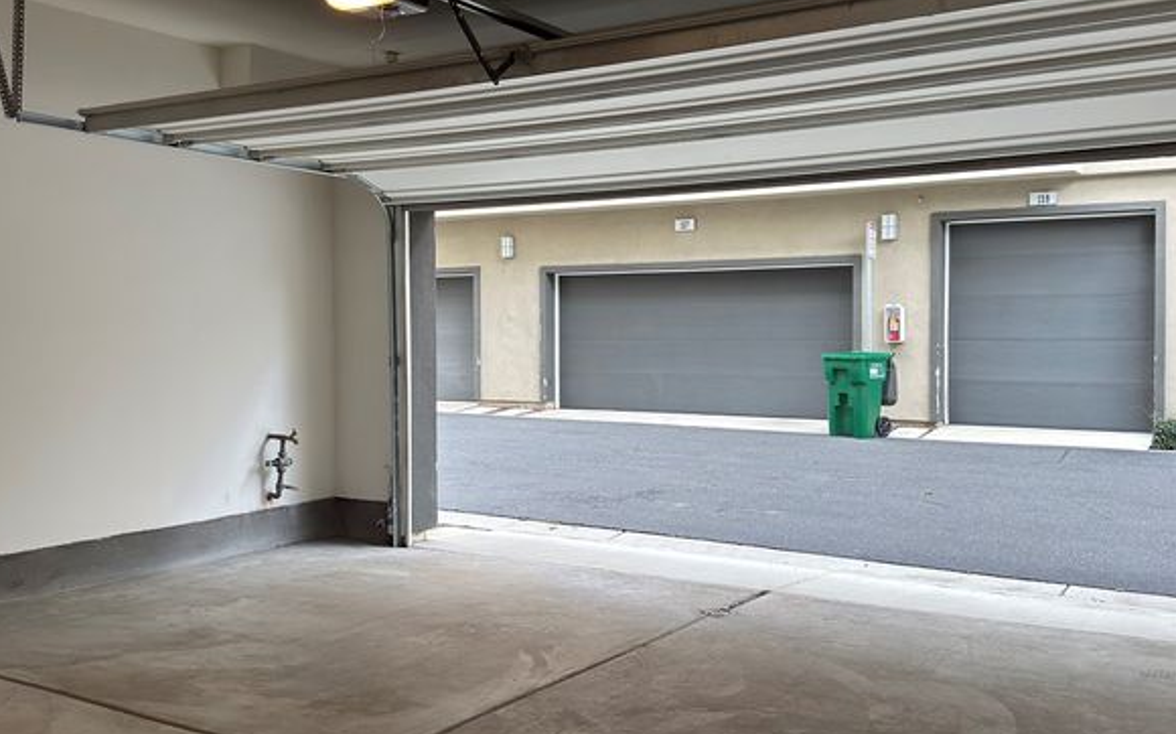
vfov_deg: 33.5
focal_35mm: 38
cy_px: 354
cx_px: 580
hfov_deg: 51.6
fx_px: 1217
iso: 400
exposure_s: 1/60
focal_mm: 6.76
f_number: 1.78
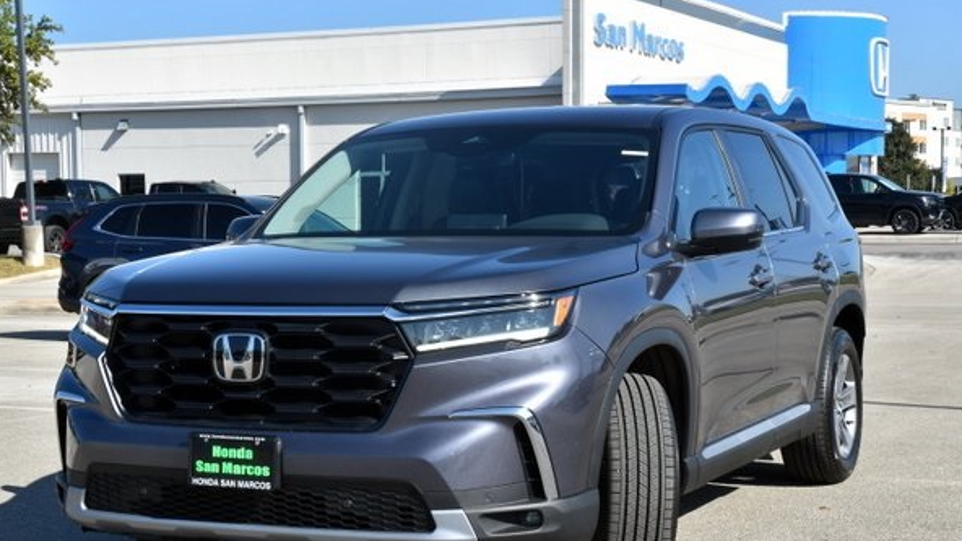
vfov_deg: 17.7
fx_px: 1735
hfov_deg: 31.0
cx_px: 447
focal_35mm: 68
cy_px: 308
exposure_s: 1/400
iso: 200
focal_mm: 40
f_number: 10
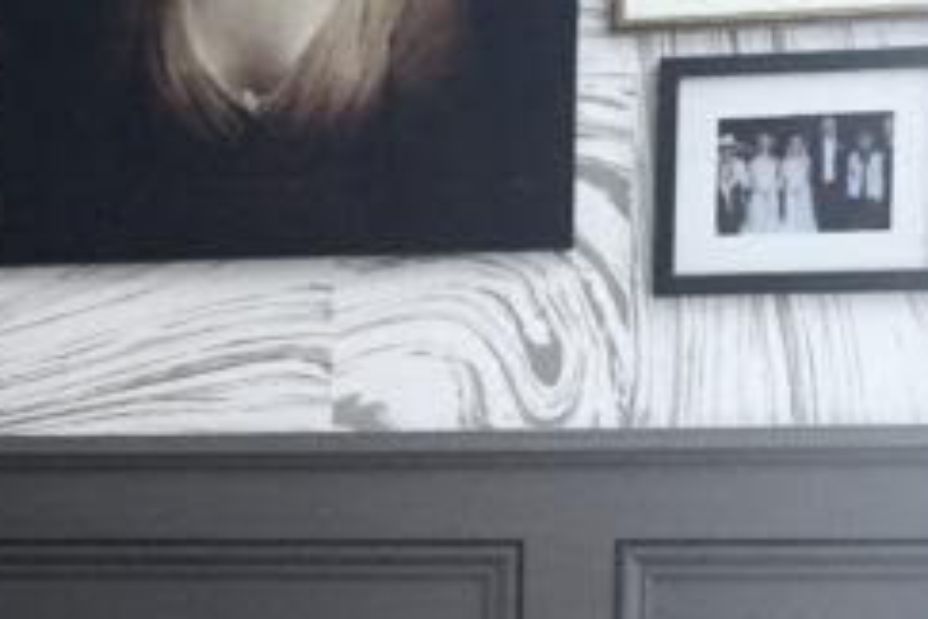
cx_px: 118
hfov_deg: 22.9
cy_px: 716
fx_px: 2242
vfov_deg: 15.2
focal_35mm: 87
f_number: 2.2
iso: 125
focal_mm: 4.15
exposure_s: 1/30
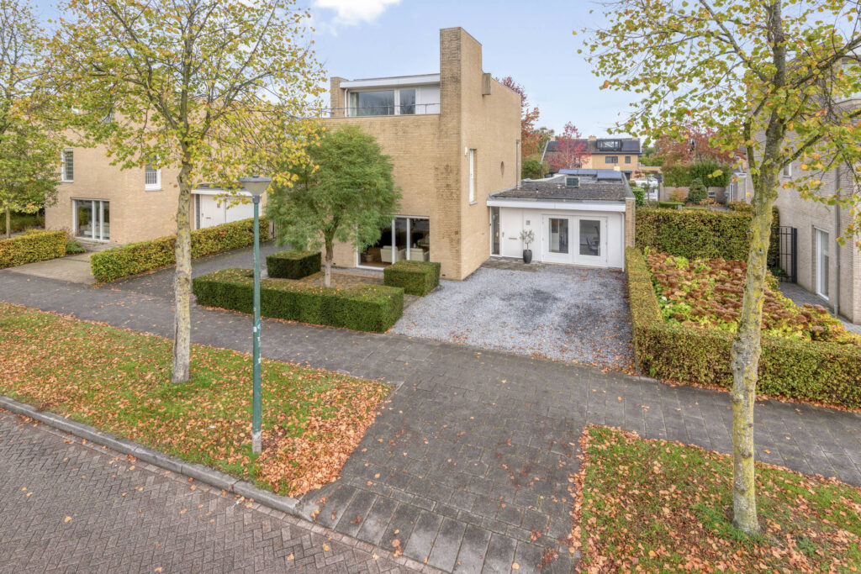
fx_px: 407
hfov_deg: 93.3
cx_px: 430
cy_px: 287
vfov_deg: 70.5
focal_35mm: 17
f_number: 8
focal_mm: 17
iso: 200
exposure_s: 1/200
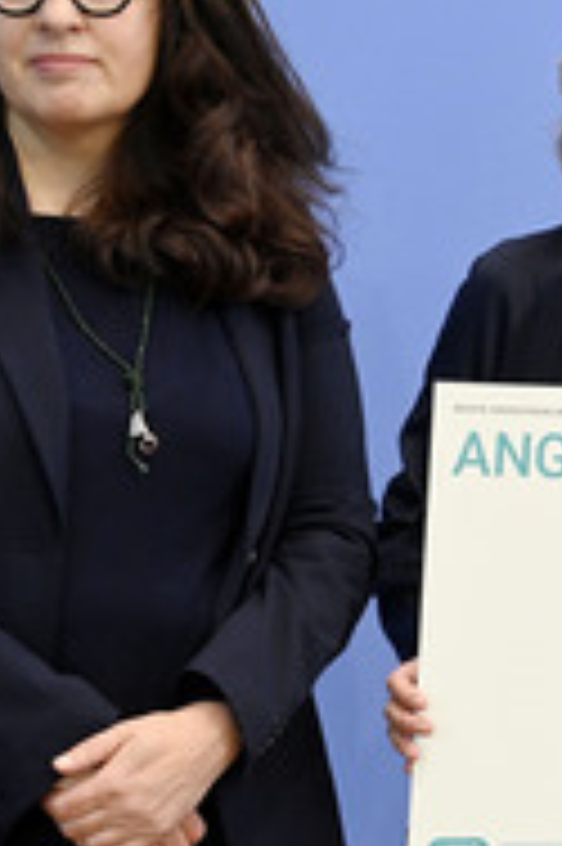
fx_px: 2698
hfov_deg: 11.6
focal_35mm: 115
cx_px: 695
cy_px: 410
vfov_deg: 17.8
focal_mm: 48
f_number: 4.5
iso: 4000
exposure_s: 1/500
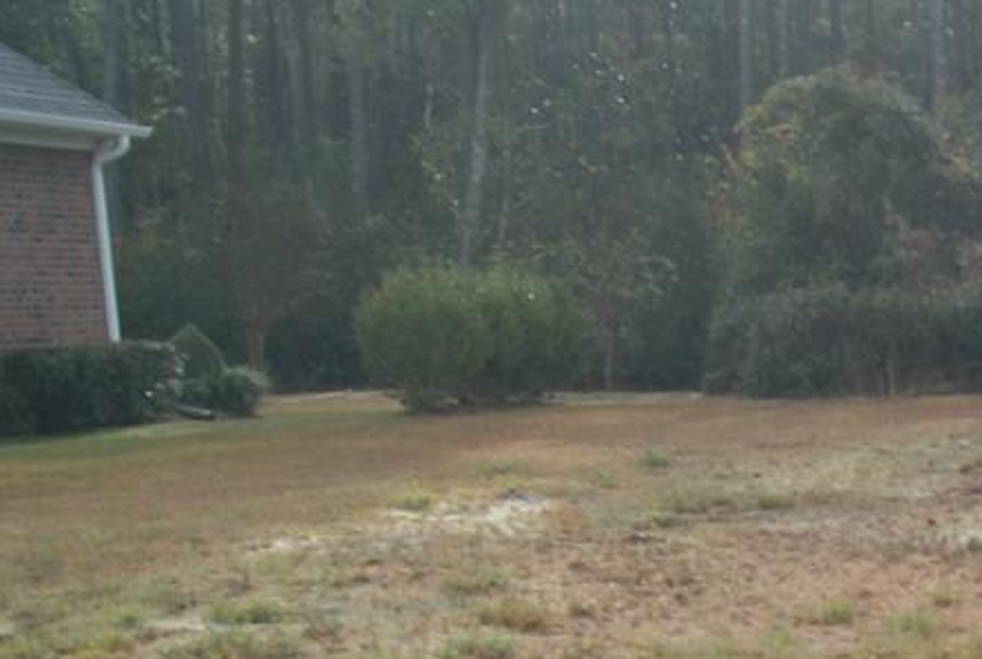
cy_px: 628
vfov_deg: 13.9
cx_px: 1321
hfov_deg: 19.0
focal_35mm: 98
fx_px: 2679
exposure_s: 1/80
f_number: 10
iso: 100
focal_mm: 18
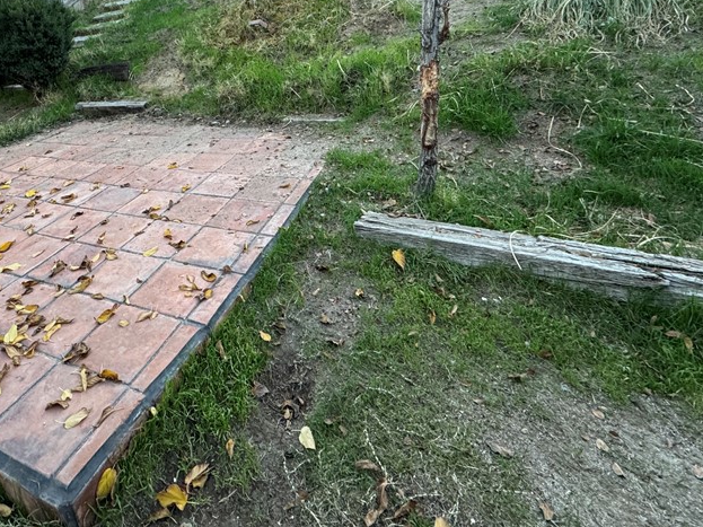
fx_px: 467
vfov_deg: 55.1
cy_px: 112
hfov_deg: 71.8
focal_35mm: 23
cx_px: 237
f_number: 2.2
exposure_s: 1/120
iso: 320
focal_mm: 2.22
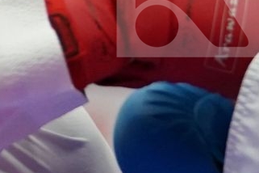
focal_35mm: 1532
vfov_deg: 0.9
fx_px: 11021
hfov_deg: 1.3
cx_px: -81
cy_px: -16
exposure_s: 1/1000
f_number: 2.8
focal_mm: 182
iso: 3200
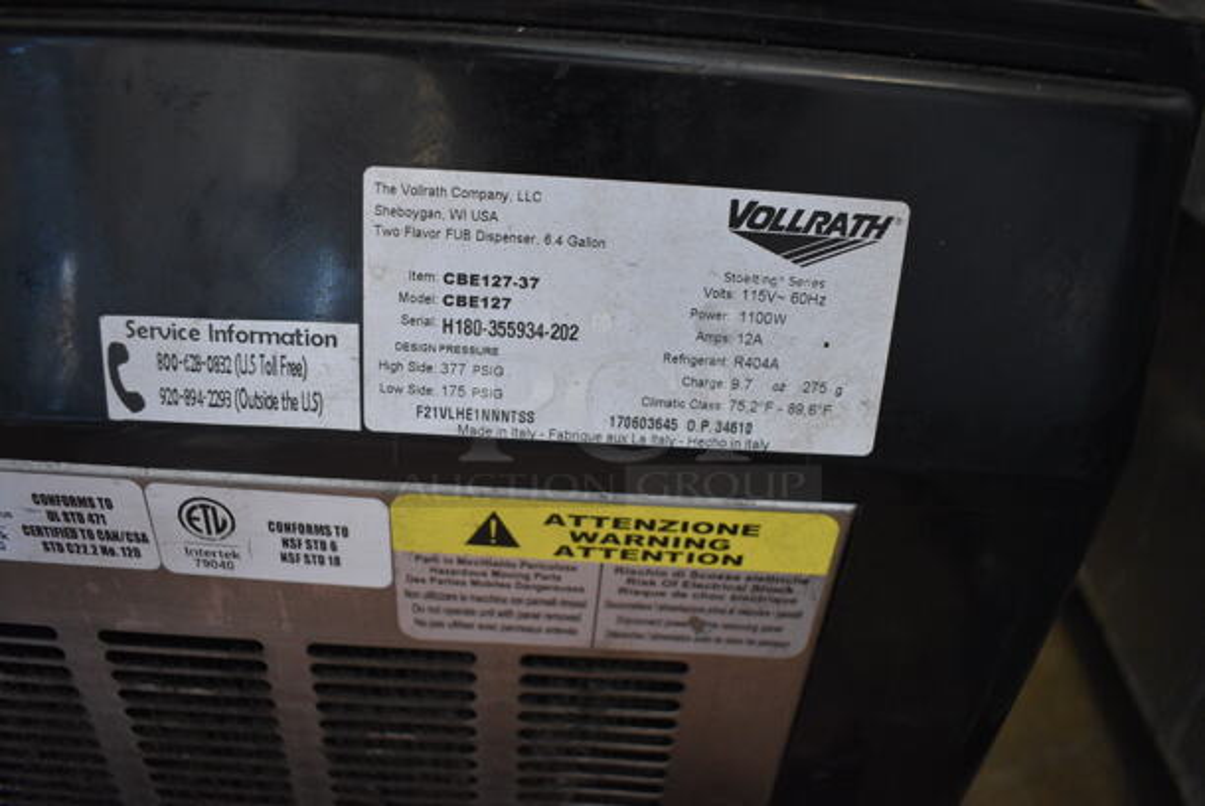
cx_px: 602
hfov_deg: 67.3
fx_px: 905
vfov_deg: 48.0
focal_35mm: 27
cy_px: 403
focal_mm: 18
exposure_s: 1/60
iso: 2000
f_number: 4
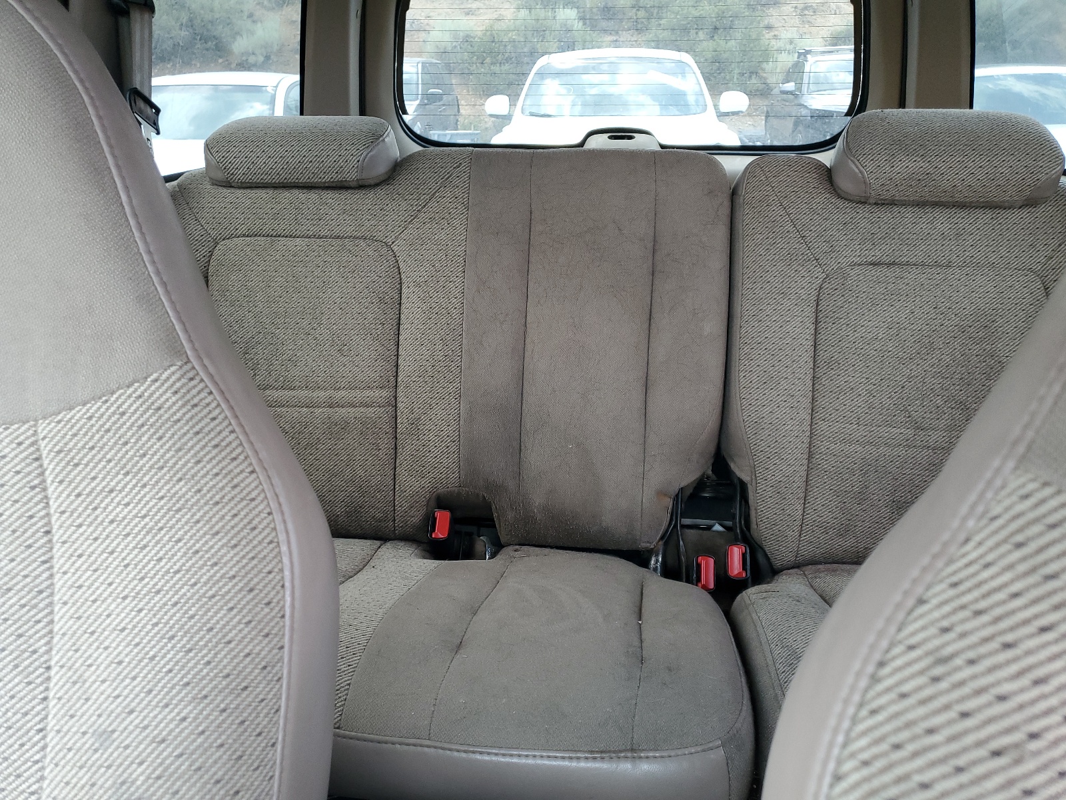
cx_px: 533
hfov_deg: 67.3
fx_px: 801
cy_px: 400
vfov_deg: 53.1
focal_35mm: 26
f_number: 1.5
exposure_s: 1/120
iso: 89
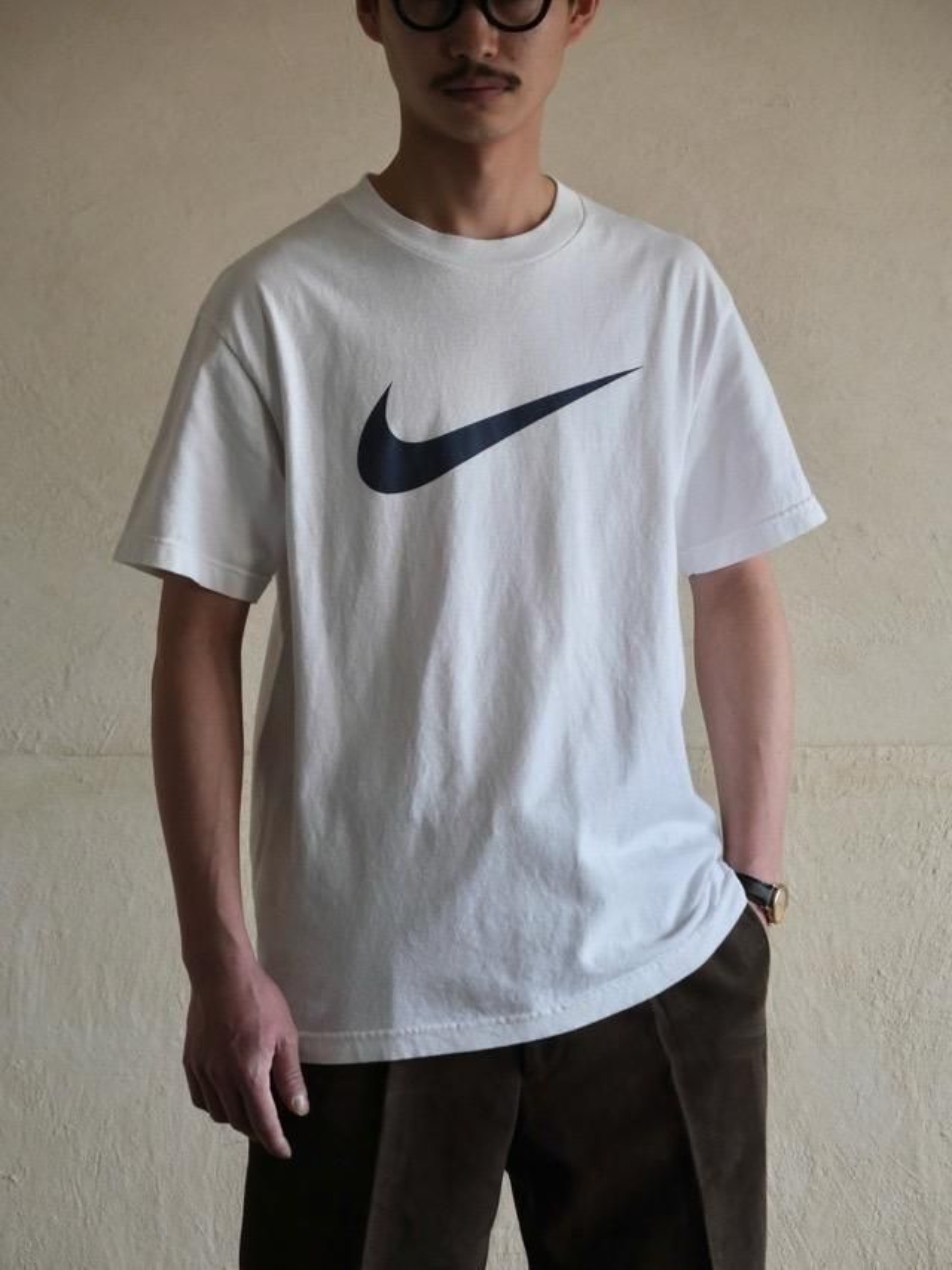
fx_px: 4399
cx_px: 476
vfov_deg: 16.4
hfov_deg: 12.4
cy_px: 635
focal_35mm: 120
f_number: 4
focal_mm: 60
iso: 500
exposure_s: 1/125
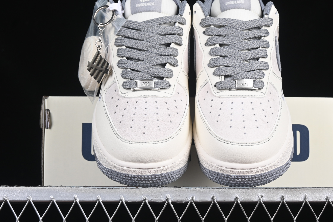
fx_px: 860
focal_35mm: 93
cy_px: 102
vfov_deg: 14.7
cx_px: 197
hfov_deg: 21.9
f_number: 8
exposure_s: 1/80
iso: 160
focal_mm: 50
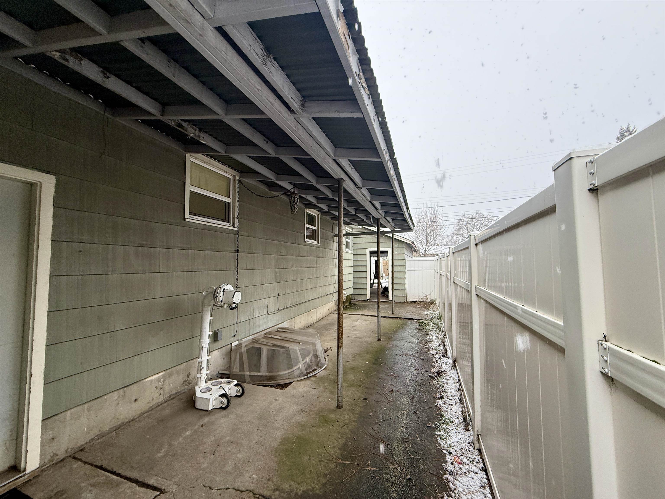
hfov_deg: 102.1
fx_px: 269
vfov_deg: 85.7
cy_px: 250
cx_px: 332
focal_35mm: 14
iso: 125
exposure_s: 1/99
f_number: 2.2
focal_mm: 2.22
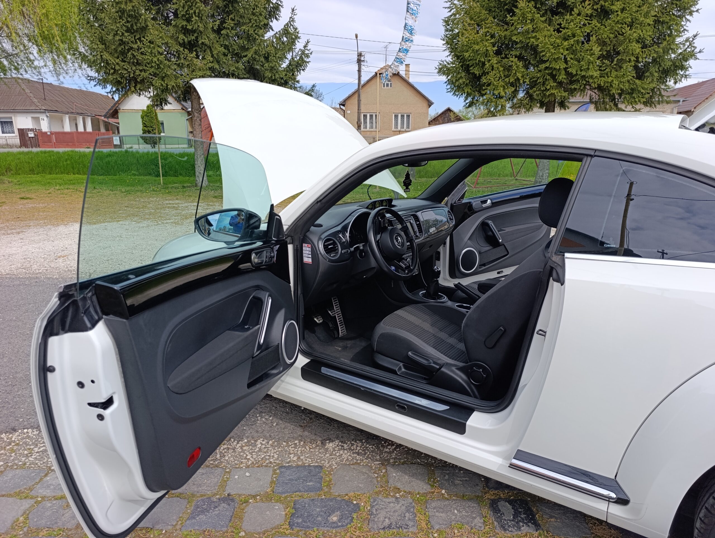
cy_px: 269
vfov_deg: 59.0
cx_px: 358
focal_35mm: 23
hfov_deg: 73.8
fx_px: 476
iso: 50
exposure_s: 1/450
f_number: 1.6
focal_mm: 6.14
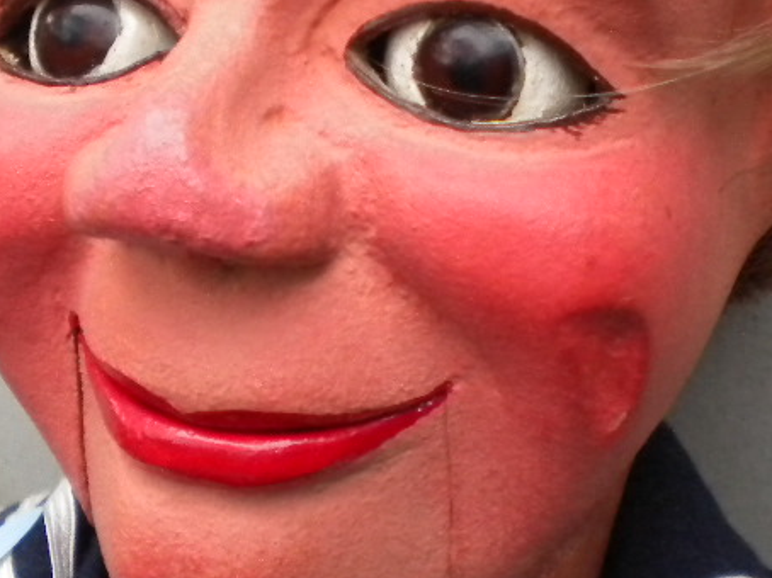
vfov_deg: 18.5
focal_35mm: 79
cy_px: 105
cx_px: 337
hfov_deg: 24.7
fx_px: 1761
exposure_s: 1/58.6
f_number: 3.1
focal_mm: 6.3
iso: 395
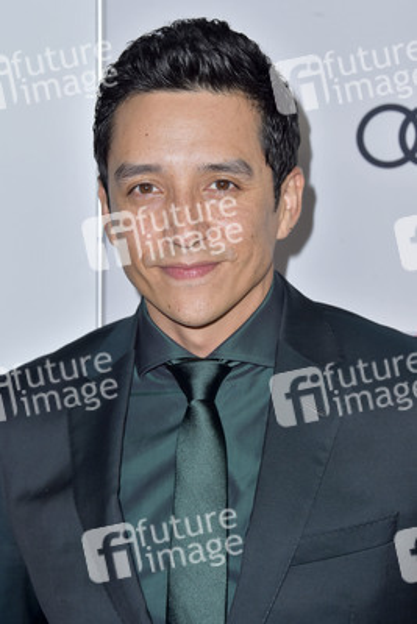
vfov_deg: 17.6
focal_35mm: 116
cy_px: 312
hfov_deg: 11.8
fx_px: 2014
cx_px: 208
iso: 320
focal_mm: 116
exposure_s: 1/250
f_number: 7.1
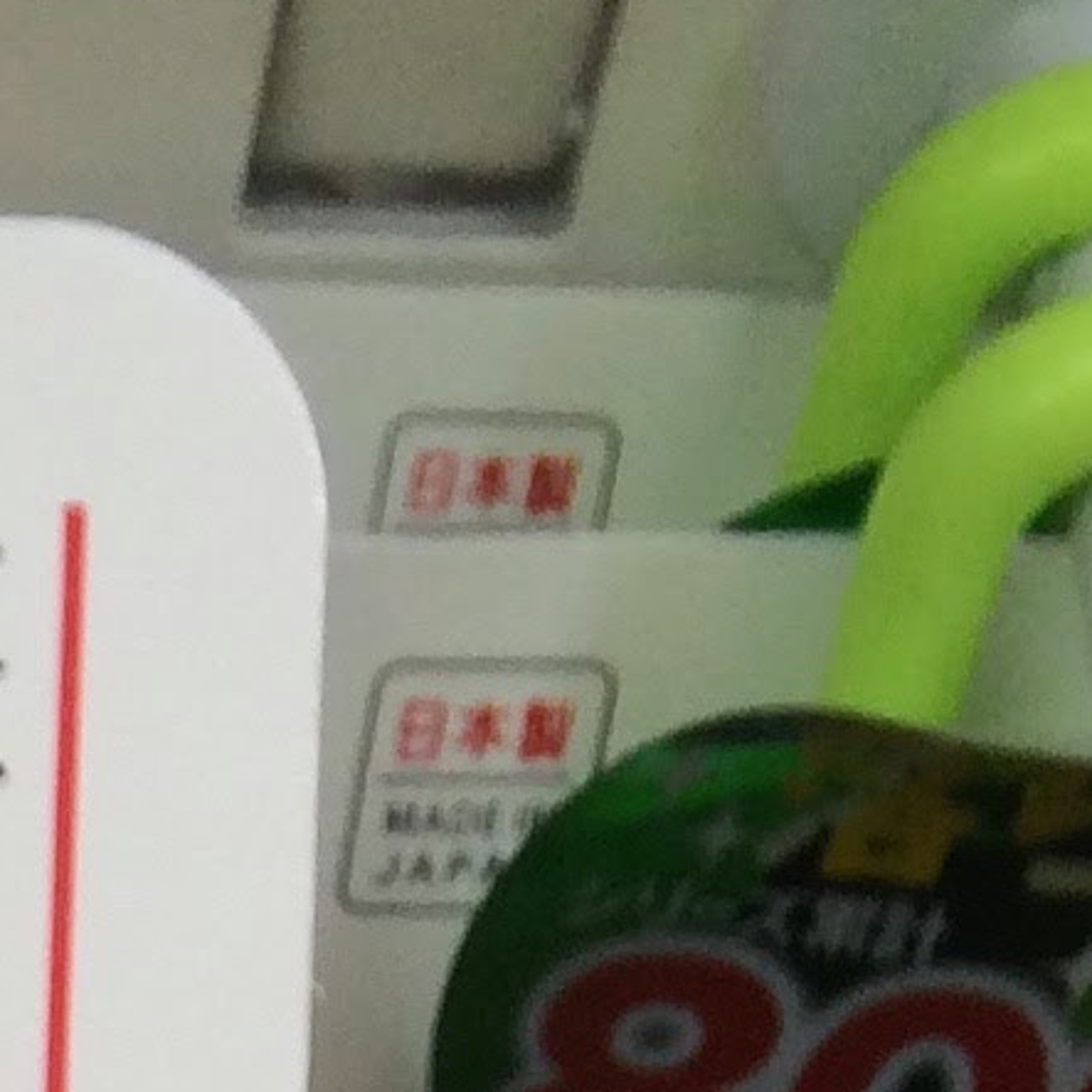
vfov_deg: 8.0
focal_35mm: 189
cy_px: 3276
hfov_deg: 8.6
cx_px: -1287
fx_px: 6745
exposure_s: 1/30
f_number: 2.2
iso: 40
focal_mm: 4.15
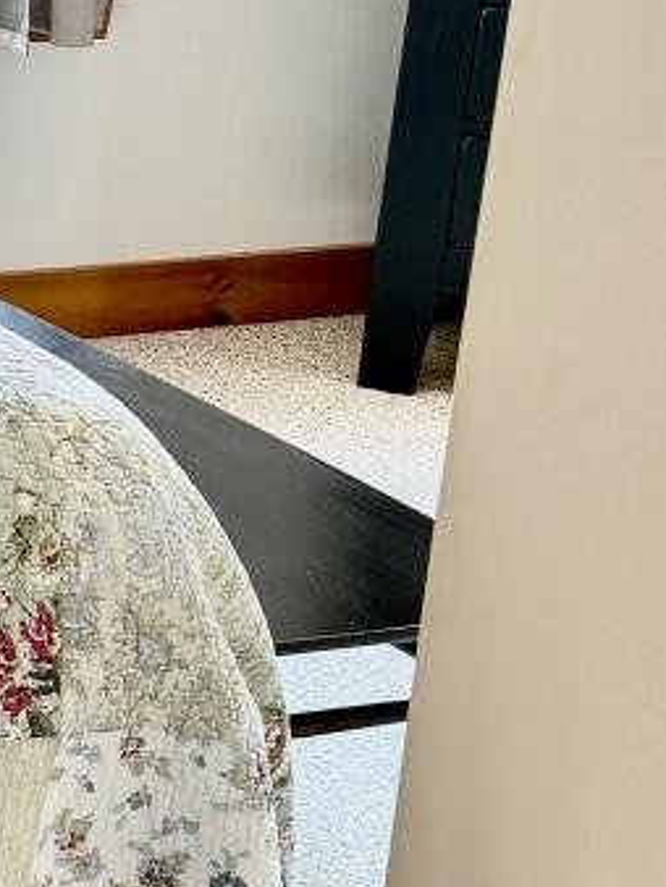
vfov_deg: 13.9
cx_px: -579
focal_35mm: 142
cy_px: 388
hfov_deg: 9.8
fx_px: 3638
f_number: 1.78
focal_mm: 6.76
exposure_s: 1/120
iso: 64
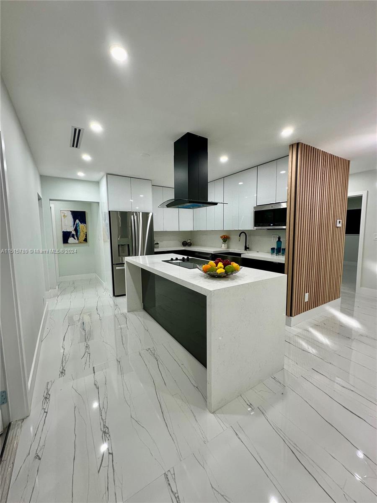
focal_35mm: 14
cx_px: 188
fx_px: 203
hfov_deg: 85.7
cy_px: 252
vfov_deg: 102.1
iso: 160
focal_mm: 2.22
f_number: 2.2
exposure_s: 1/120
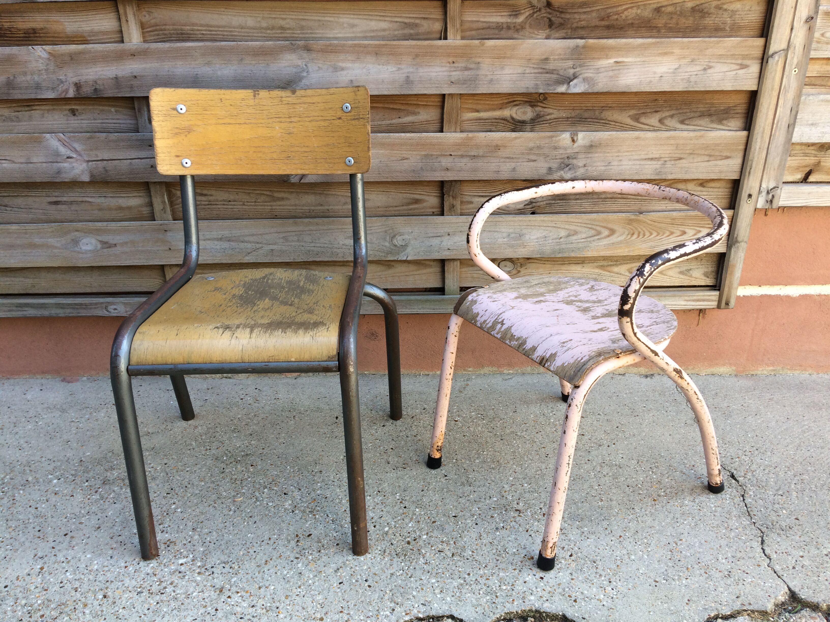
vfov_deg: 48.2
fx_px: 695
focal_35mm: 29
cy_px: 311
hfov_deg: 61.7
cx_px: 415
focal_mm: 4.15
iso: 32
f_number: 2.2
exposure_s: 1/146
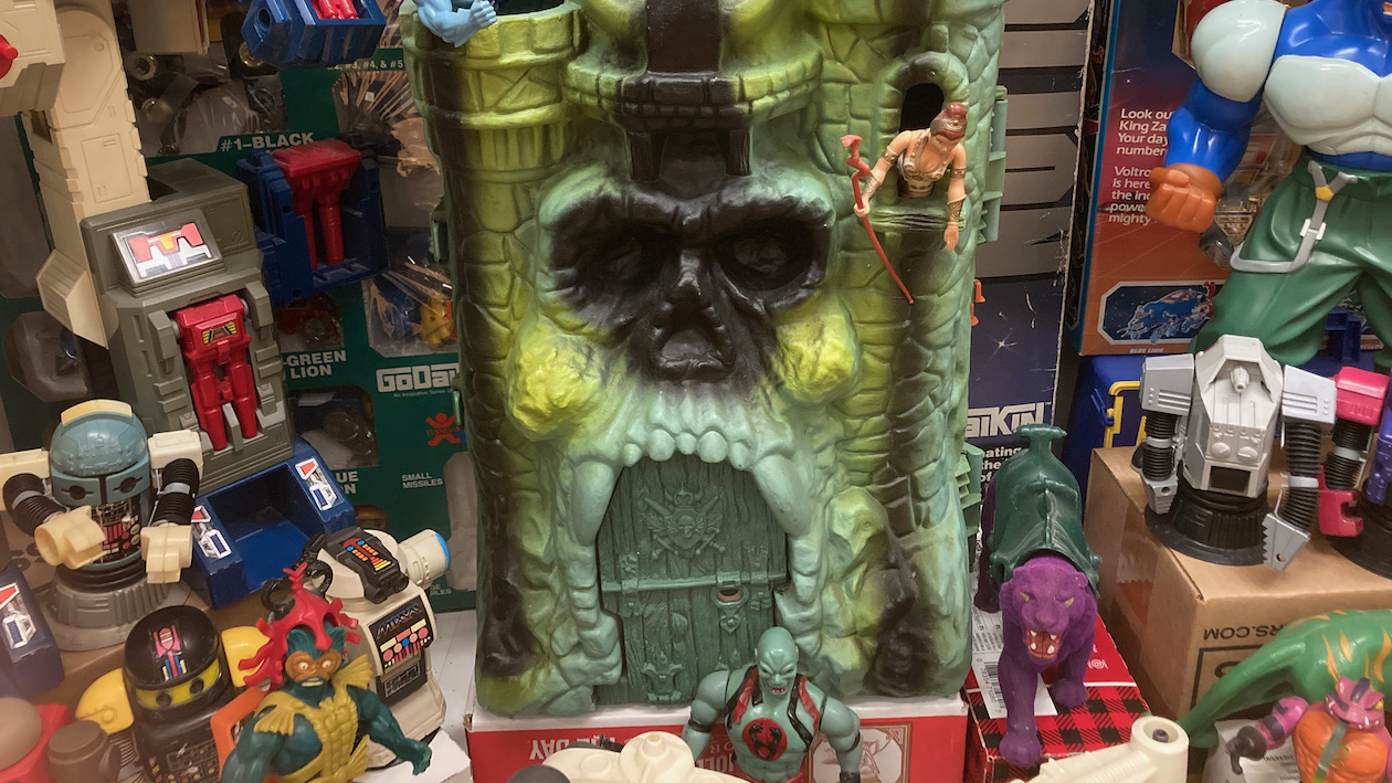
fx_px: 1144
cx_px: 702
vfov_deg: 37.5
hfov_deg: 62.6
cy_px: 278
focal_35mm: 31
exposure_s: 1/30
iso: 640
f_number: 1.8
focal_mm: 3.99
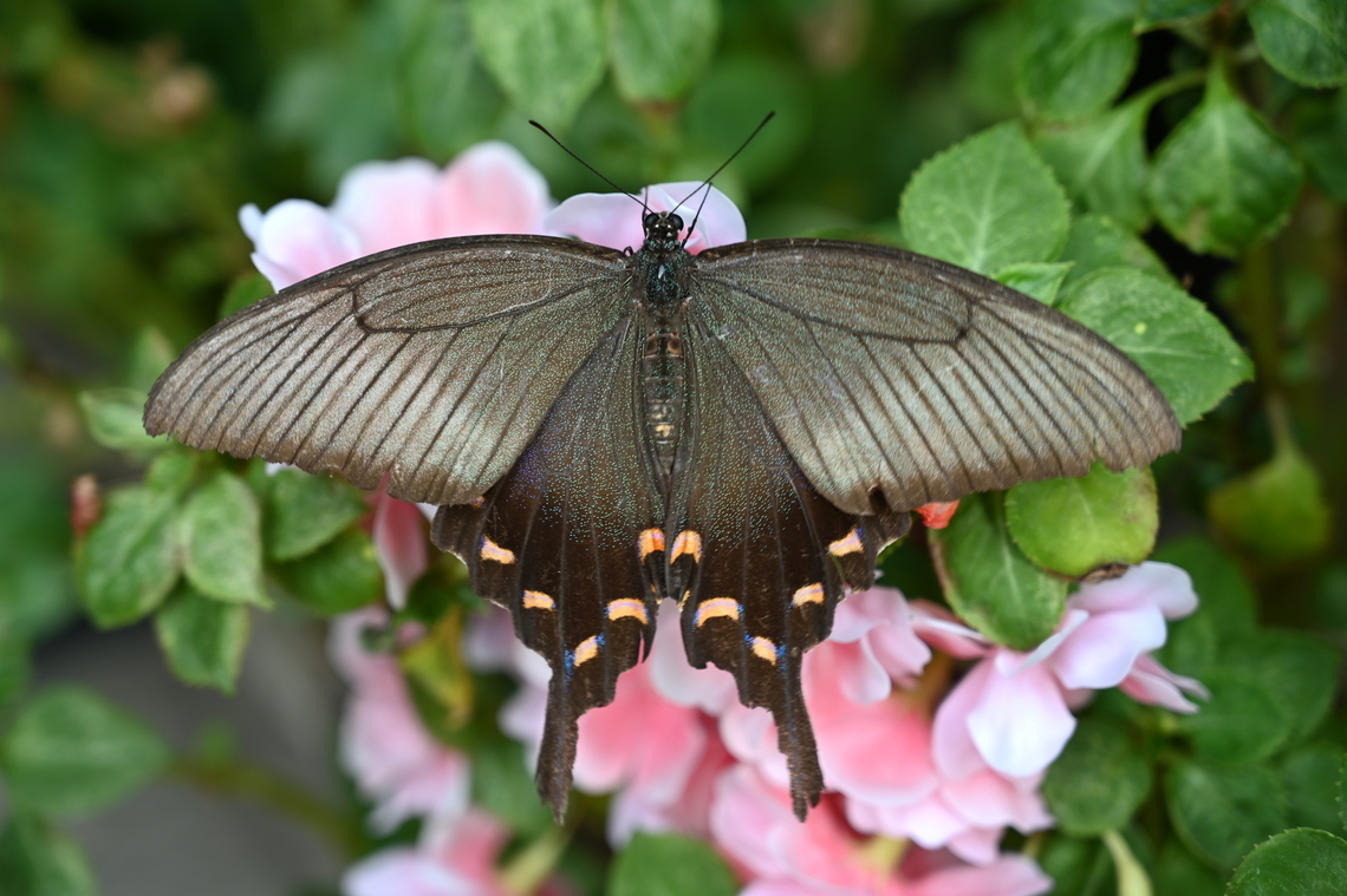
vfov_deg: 19.4
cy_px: 448
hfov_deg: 28.9
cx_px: 674
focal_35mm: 70
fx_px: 2618
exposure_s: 1/25
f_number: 4
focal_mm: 70
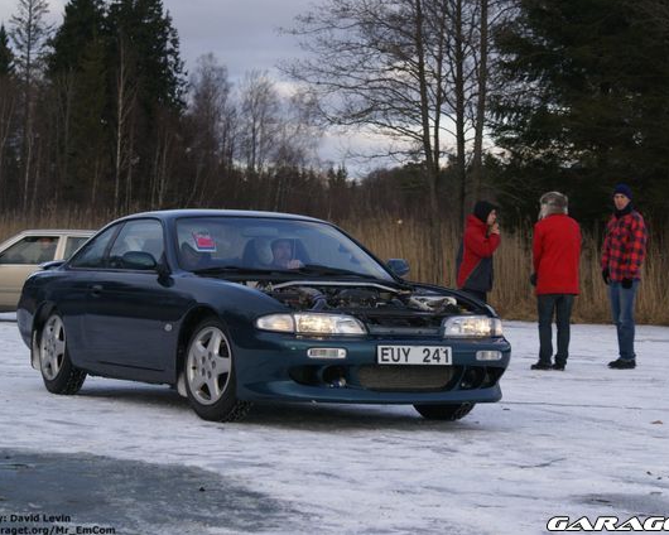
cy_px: 266
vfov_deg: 15.1
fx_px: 2020
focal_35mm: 102
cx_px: 360
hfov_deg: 18.8
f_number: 8
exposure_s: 1/160
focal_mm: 60
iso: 100
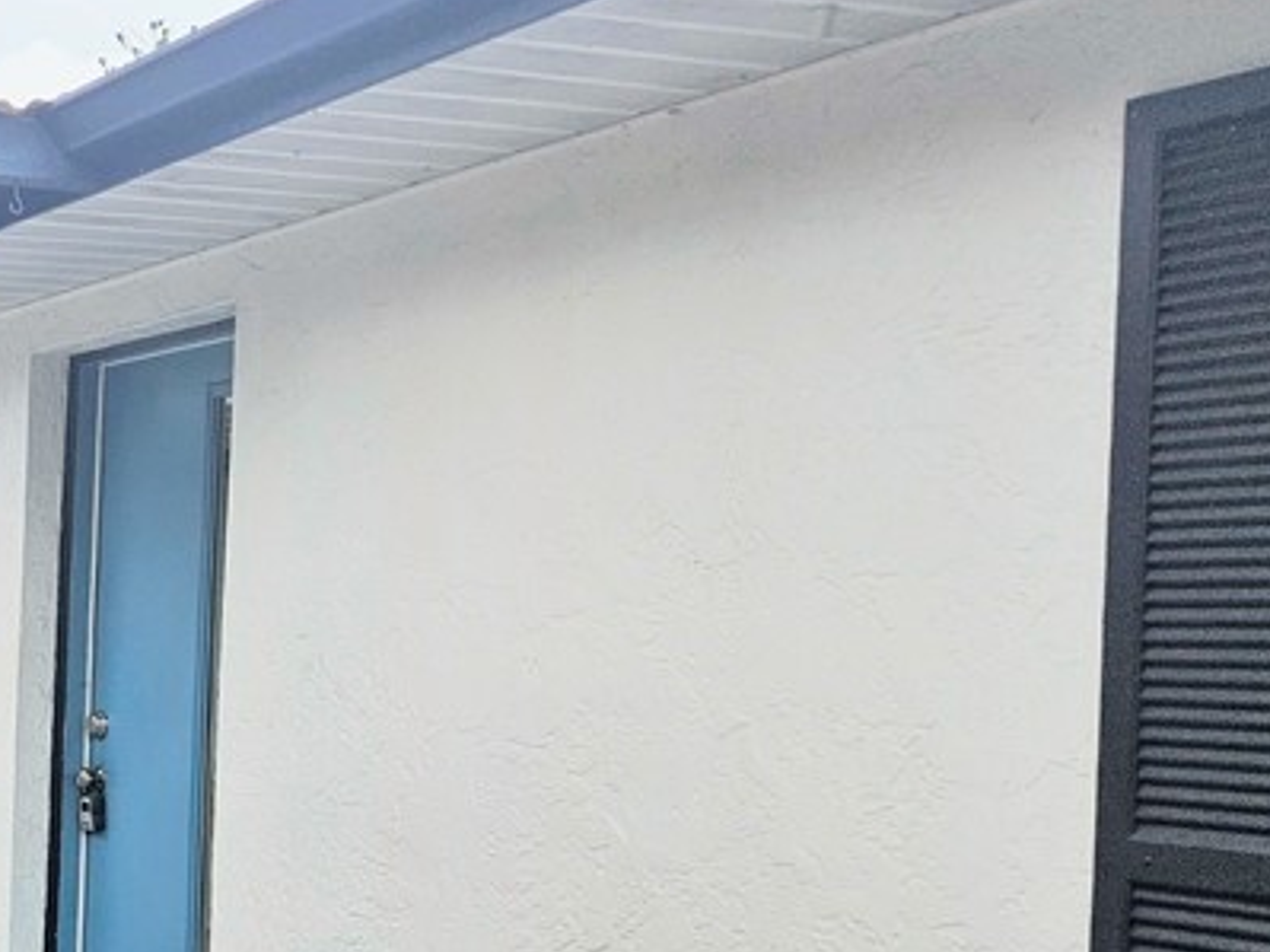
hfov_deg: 28.1
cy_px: 678
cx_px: -299
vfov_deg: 24.6
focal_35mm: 59
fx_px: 2164
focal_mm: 5.4
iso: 25
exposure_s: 1/562
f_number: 1.8
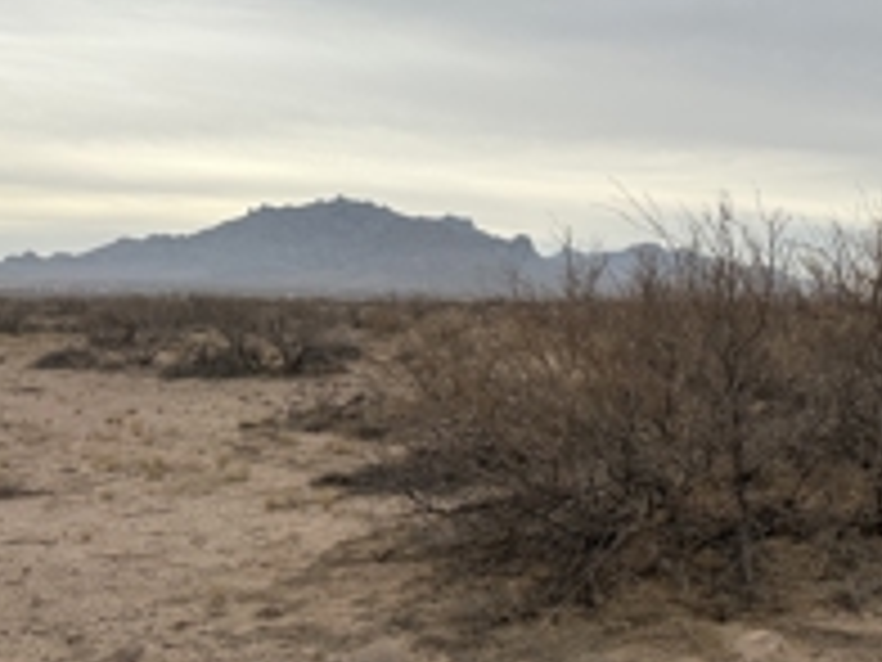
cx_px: 801
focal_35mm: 49
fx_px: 1248
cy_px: 306
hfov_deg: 36.4
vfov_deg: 29.7
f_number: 1.78
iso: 80
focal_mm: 6.86
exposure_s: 1/2469
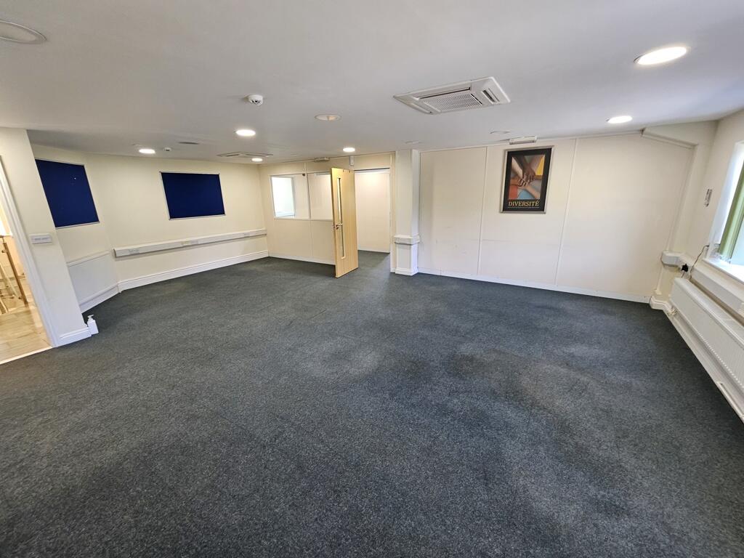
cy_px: 279
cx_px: 372
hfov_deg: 106.2
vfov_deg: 89.9
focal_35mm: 13
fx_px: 279
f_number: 2.2
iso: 160
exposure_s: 1/50
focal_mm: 2.2
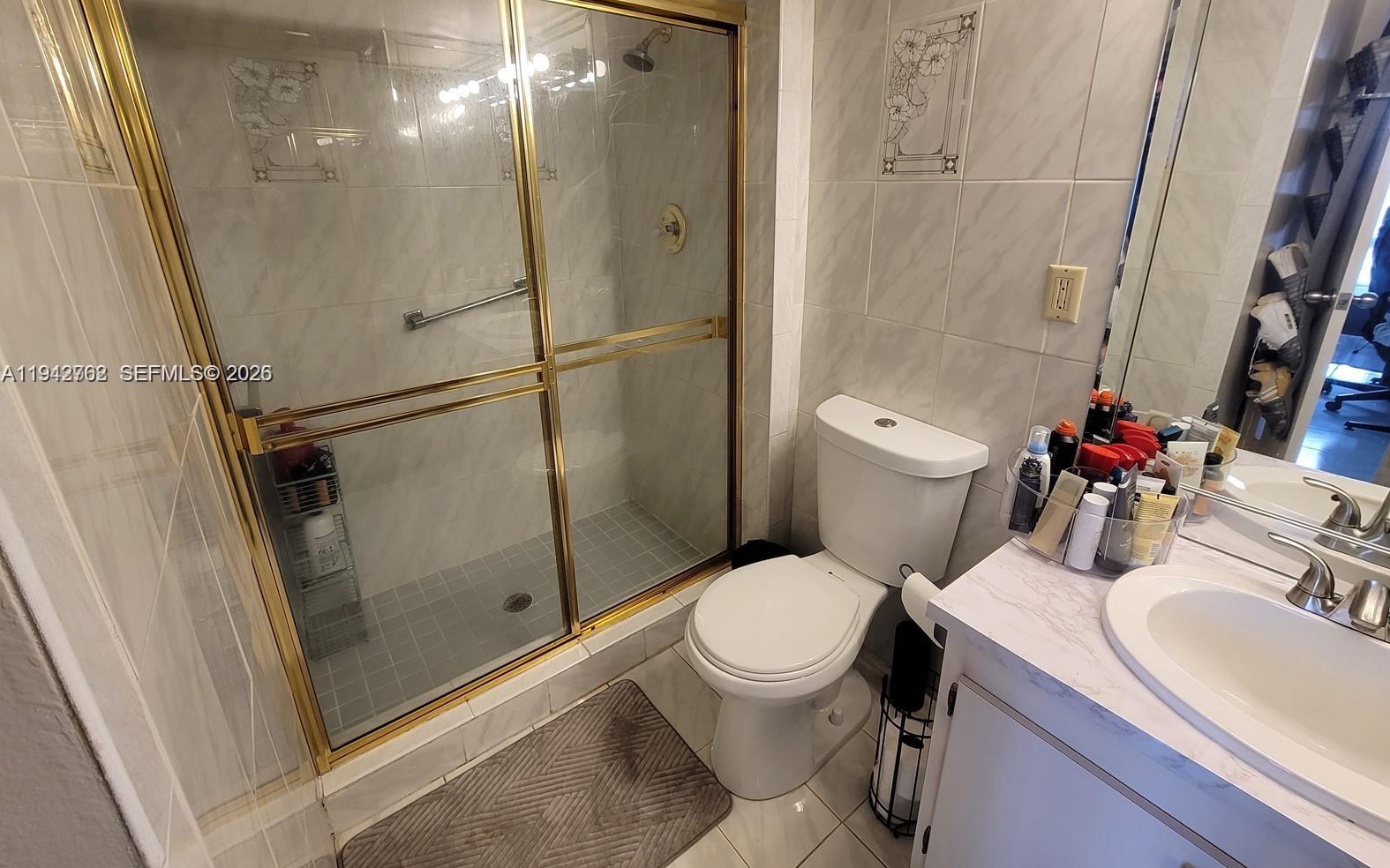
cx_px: 703
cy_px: 375
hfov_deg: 105.3
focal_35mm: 14
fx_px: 530
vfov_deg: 78.2
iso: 200
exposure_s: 1/60
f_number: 2.2
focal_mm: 2.2
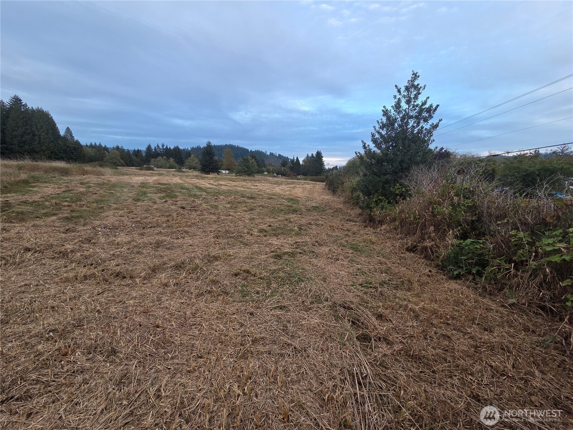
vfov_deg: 89.9
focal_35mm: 13
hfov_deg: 106.2
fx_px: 215
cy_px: 215
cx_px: 286
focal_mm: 2.2
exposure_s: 1/120
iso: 50
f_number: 2.2
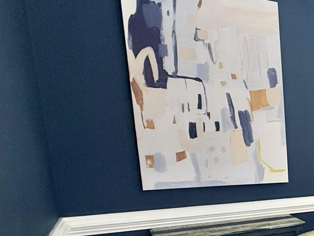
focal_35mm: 47
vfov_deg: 29.7
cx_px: 494
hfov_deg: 26.3
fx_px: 426
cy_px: 206
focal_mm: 2.22
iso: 160
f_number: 2.2
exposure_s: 1/120
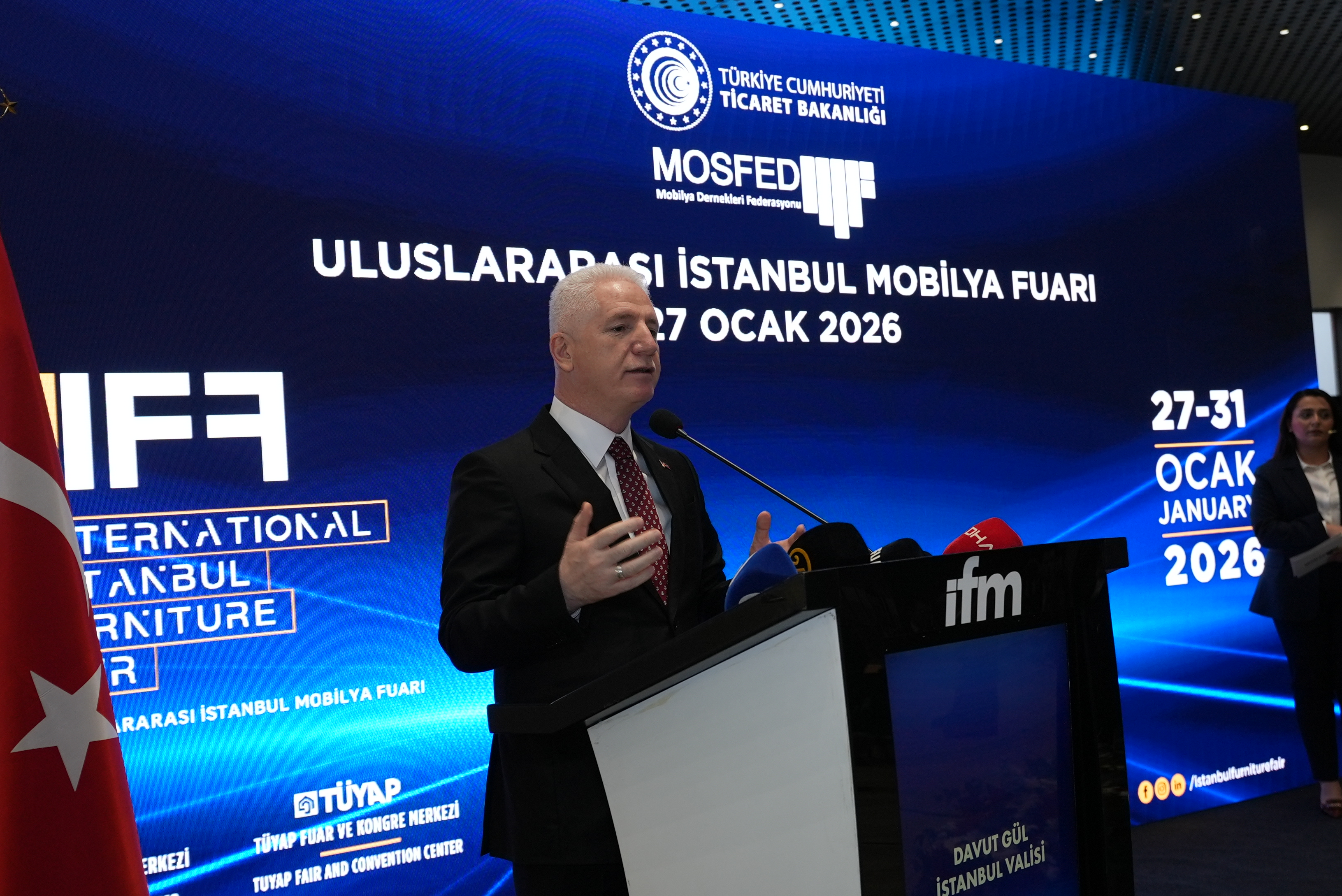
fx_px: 1454
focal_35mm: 39
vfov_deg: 34.2
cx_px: 641
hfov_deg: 49.5
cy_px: 454
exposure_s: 1/125
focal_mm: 30
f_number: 4.5
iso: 1000
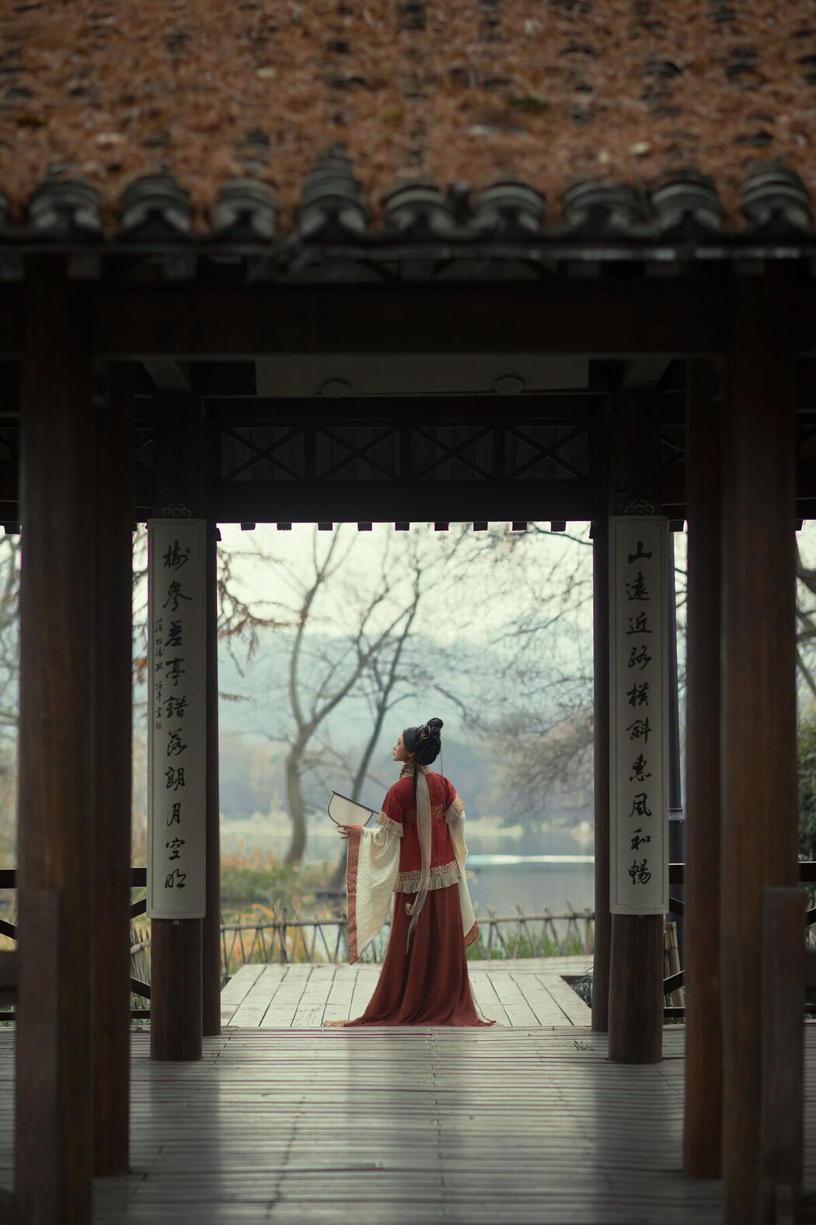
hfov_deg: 15.9
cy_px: 612
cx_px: 408
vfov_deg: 23.6
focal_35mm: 86
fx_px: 2924
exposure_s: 1/800
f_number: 2
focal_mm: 85
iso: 100
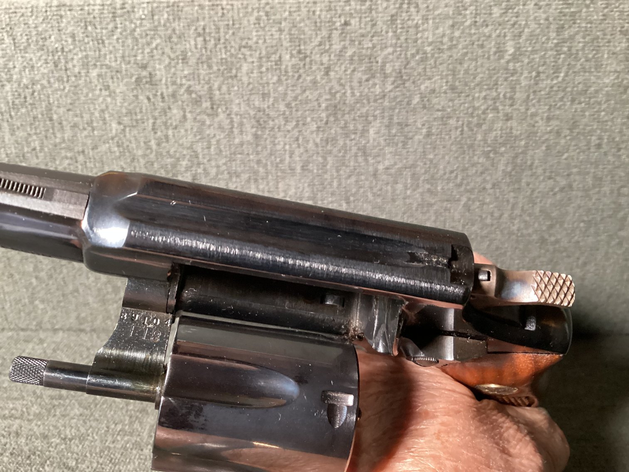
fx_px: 563
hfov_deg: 58.3
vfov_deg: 45.4
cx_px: 314
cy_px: 236
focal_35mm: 31
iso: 500
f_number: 2.4
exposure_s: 1/30
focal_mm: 3.3
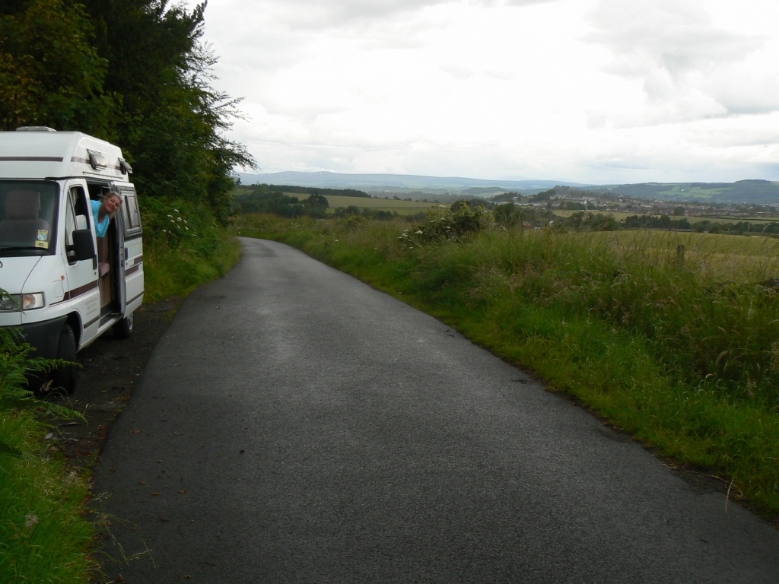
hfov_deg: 51.4
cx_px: 390
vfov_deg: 39.7
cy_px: 292
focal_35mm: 36
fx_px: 810
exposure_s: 1/60
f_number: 4
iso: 80
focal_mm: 6
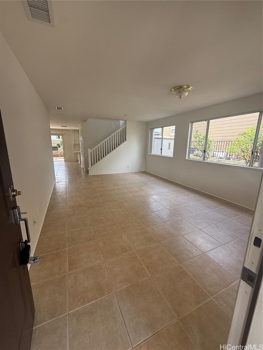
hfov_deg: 85.7
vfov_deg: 102.1
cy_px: 175
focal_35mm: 14
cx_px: 132
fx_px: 142
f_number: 2.2
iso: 64
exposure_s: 1/171
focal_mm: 2.22
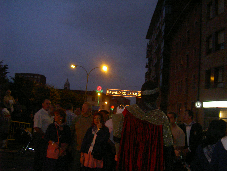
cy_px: 86
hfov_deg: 47.9
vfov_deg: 36.8
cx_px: 114
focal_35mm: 39
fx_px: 256
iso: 100
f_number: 2.8
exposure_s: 1/59.5
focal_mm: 8
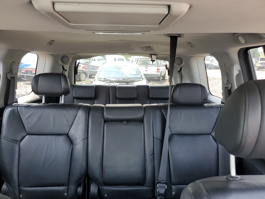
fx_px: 199
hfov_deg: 67.3
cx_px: 132
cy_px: 100
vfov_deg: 53.1
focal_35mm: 26
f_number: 1.5
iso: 94
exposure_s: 1/120
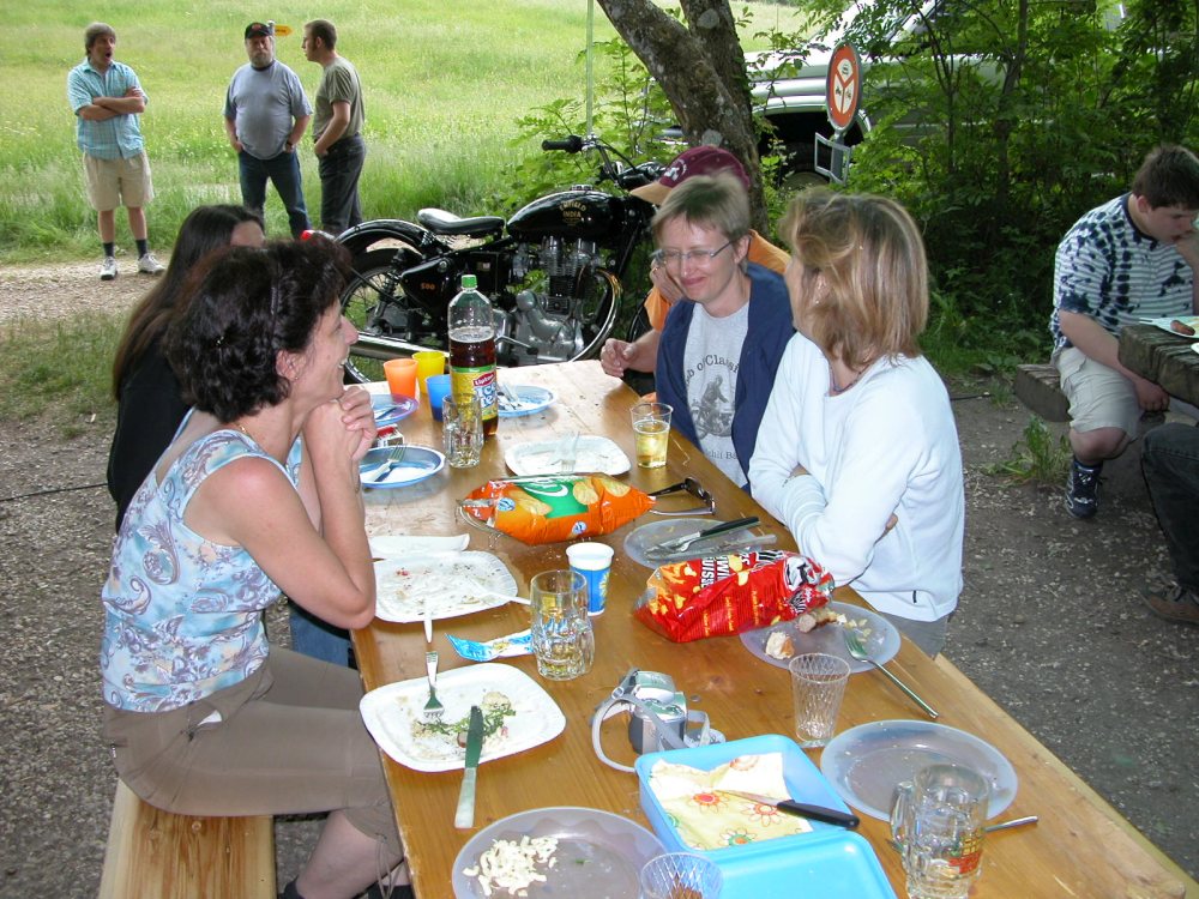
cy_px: 450
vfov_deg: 40.7
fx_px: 1212
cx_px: 600
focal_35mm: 35
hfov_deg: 52.6
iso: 100
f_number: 2.8
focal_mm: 8.9
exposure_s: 1/30
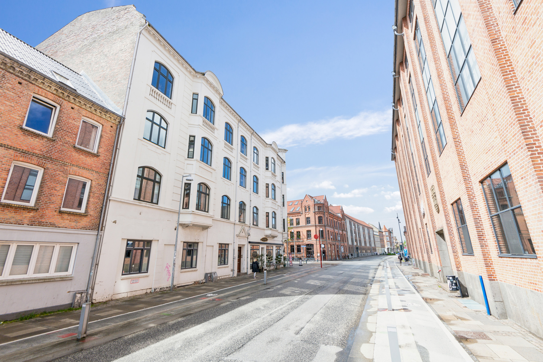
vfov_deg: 73.7
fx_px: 241
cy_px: 181
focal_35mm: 16
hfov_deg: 96.7
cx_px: 272
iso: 800
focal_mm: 16
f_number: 11
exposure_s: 1/320
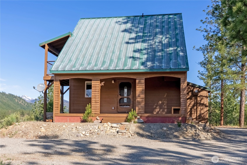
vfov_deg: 40.5
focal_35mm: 33
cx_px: 124
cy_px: 82
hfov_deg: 57.8
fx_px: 224
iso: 100
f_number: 7.1
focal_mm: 32.6
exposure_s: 1/8000
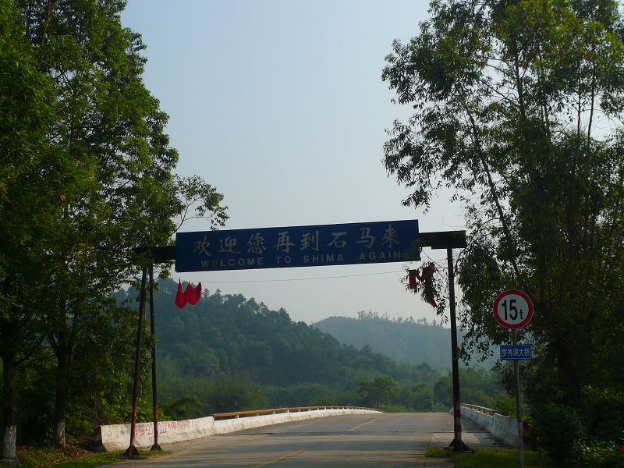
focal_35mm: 46
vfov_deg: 31.5
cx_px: 312
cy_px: 234
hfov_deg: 41.2
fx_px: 829
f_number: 10
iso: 100
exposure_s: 1/250
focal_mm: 7.5
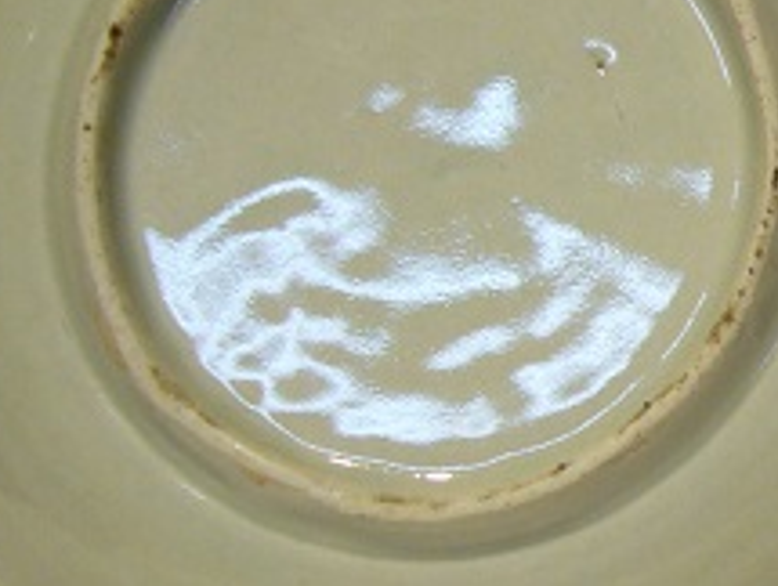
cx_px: 1162
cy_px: 181
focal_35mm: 130
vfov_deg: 11.4
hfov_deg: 14.2
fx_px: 2927
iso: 100
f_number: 2.8
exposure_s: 1/20
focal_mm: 5.8
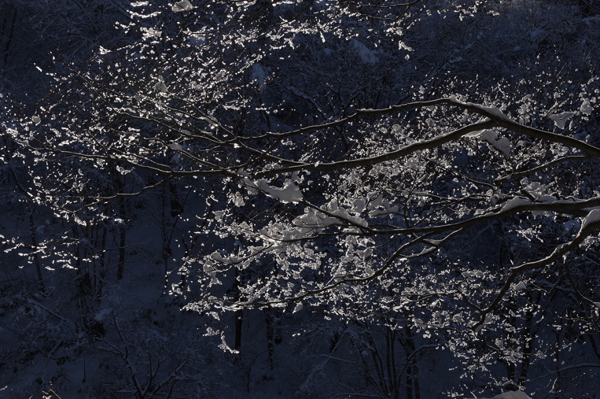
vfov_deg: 12.3
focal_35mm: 111
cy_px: 253
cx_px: 315
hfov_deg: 18.5
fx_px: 1843
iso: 100
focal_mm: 55
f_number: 14
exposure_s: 1/200
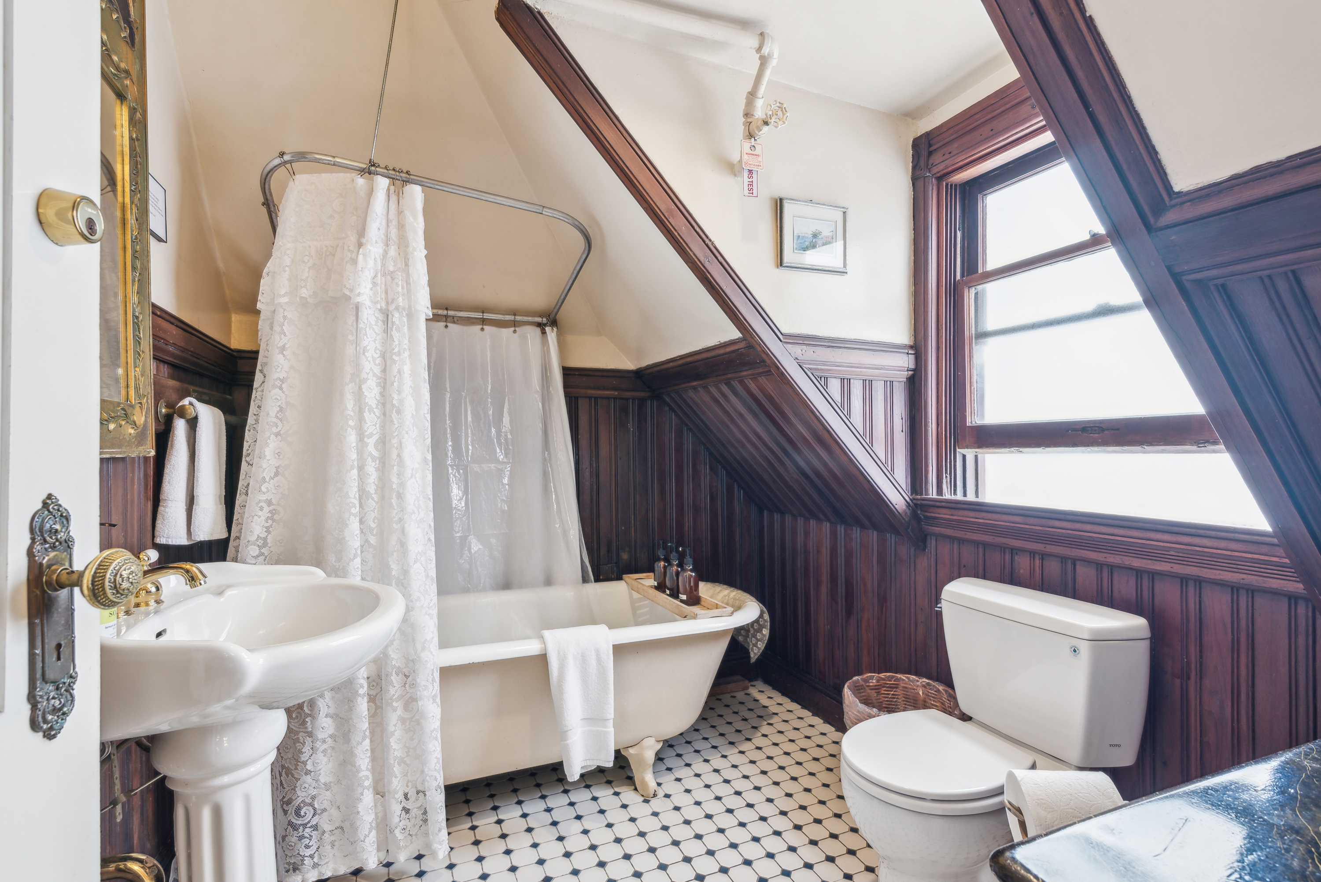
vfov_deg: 73.8
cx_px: 660
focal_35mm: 16
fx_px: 587
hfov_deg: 96.7
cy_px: 441
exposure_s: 1/4
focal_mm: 16
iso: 500
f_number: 8
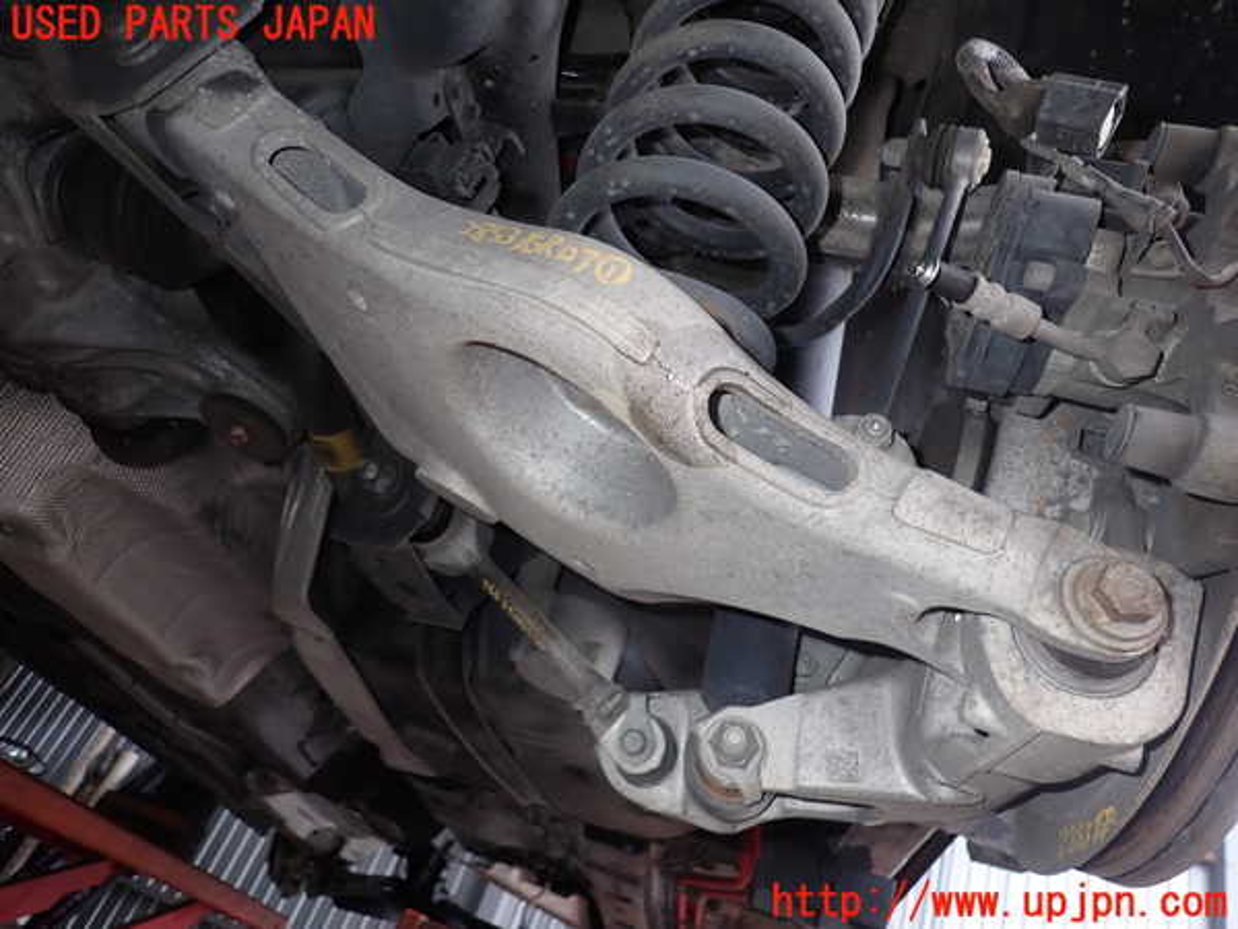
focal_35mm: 25
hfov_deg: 69.4
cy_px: 464
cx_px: 619
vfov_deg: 54.9
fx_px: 894
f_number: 2
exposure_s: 1/60
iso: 100
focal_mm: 4.5
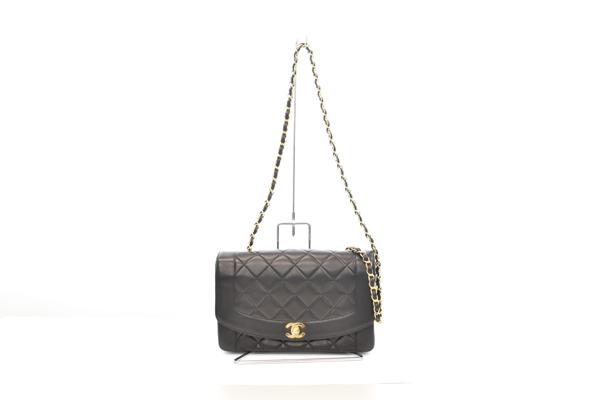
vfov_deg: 41.7
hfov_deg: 59.5
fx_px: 524
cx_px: 300
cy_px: 200
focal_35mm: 32
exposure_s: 1/2.5
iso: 100
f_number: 7.1
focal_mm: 21
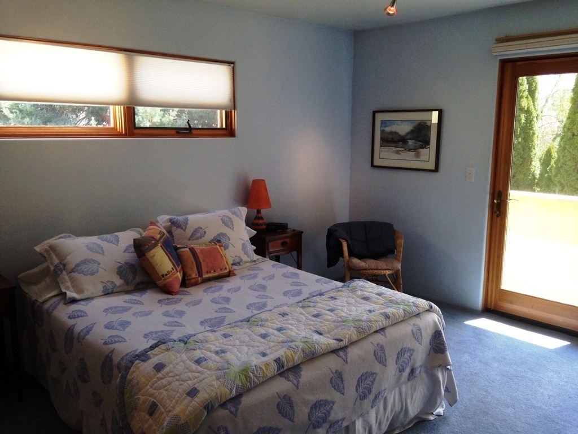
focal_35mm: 33
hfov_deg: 55.4
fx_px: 551
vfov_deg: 42.9
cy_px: 217
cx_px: 289
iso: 100
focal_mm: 4.12
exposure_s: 1/120
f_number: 2.4
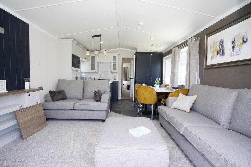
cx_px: 126
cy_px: 84
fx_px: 112
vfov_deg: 73.8
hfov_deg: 96.7
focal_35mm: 16
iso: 3200
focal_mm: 16
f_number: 16
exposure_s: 1/60
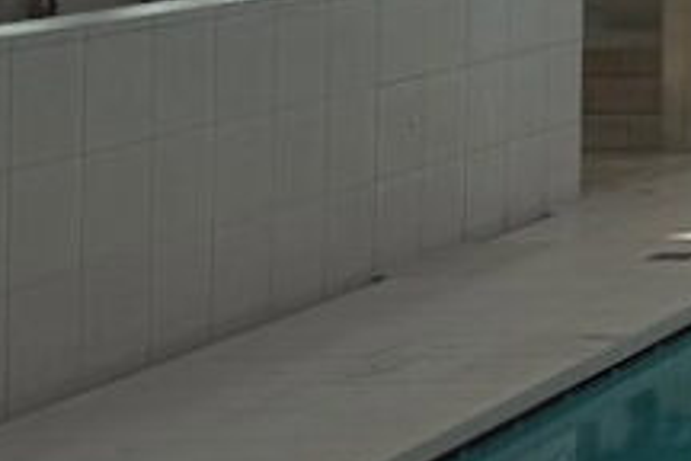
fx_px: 2591
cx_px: 1731
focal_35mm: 135
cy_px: -272
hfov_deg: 11.9
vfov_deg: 9.8
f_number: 1.78
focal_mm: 6.76
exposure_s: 1/1522
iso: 80
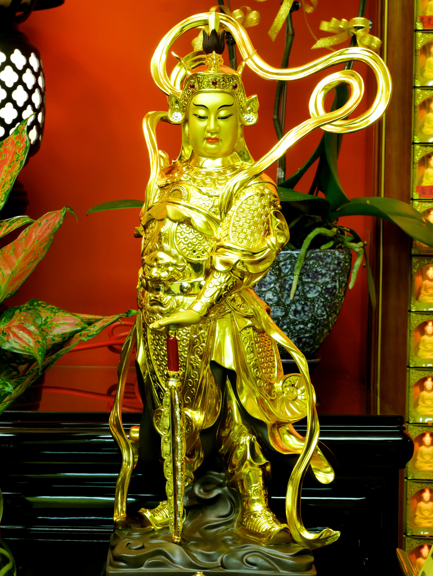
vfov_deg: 21.3
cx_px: 216
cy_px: 288
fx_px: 1533
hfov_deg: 16.1
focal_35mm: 92
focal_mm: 46
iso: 400
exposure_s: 1/4
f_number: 14
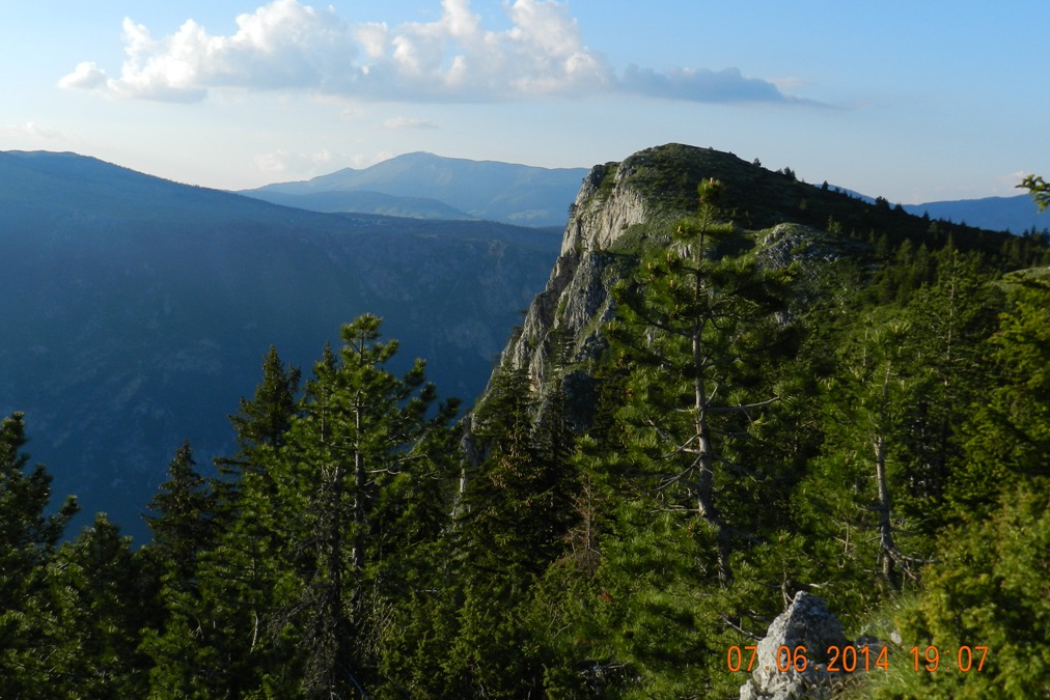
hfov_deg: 48.5
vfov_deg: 33.4
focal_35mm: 40
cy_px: 343
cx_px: 522
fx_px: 1167
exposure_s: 1/1000
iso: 160
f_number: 4
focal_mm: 6.7
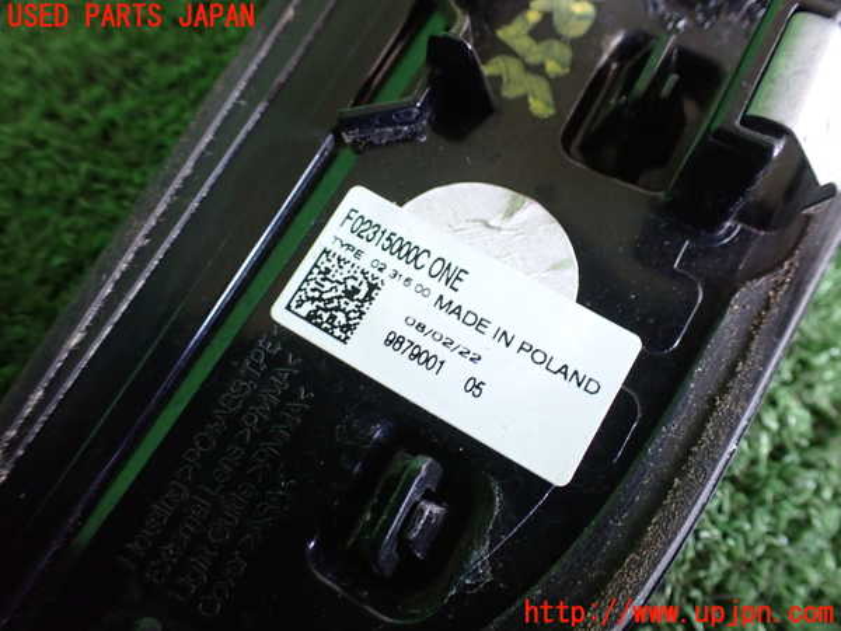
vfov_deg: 46.8
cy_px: 316
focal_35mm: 30
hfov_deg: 60.0
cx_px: 420
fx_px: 729
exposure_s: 1/30
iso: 800
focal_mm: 5.4
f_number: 2.3
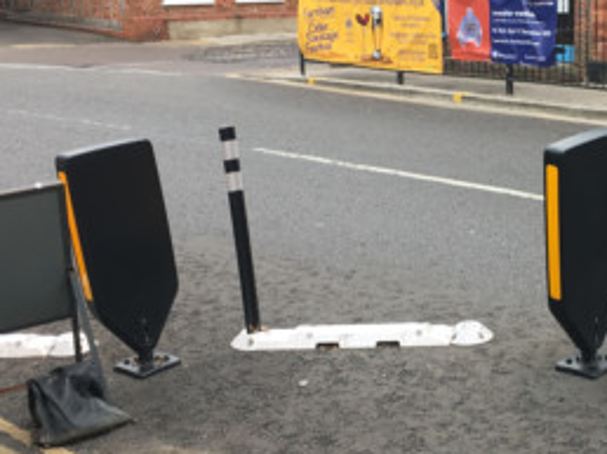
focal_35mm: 64
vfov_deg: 22.8
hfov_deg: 29.5
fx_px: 1121
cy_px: 283
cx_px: 501
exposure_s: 1/403
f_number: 2.2
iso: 25
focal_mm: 4.15
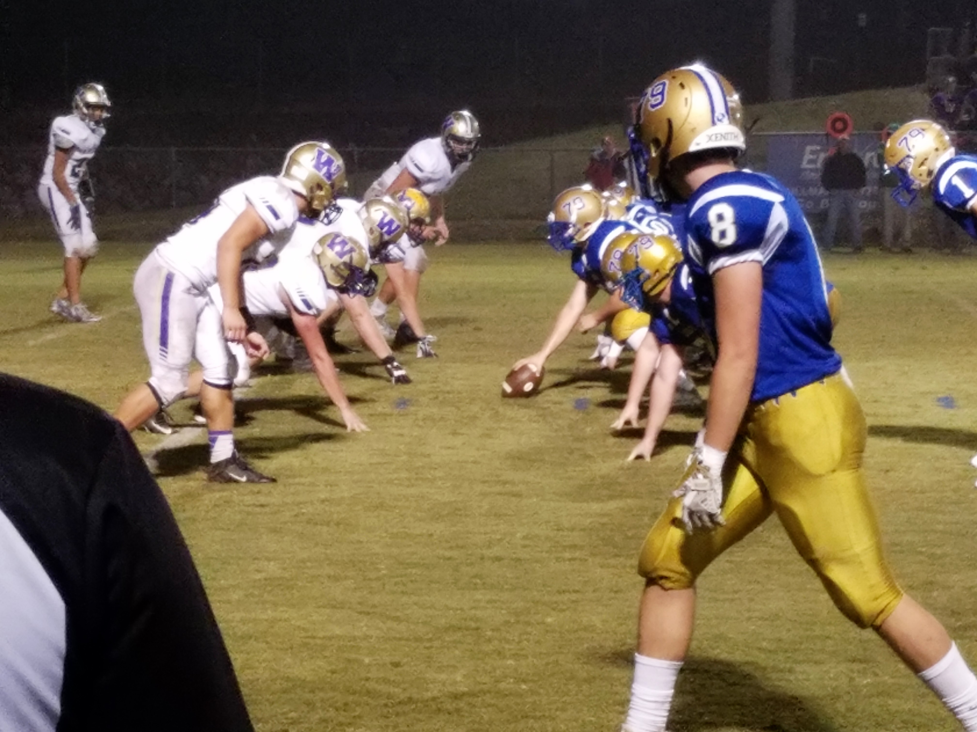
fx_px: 734
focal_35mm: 26
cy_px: 366
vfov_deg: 53.1
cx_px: 488
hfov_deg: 67.3
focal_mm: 4.2
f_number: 1.7
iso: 320
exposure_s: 1/120
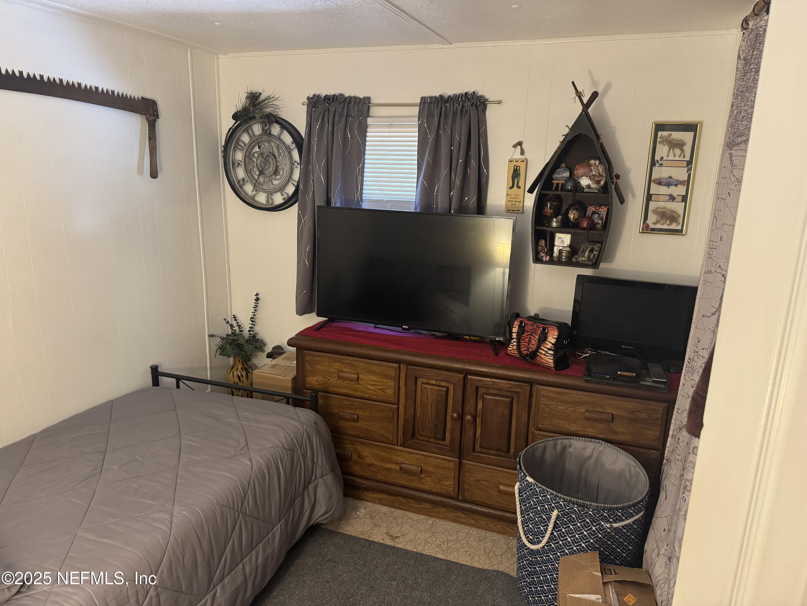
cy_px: 303
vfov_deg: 56.8
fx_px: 560
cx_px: 404
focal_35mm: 24
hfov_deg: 71.6
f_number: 1.78
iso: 500
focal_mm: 6.76
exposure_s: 1/60
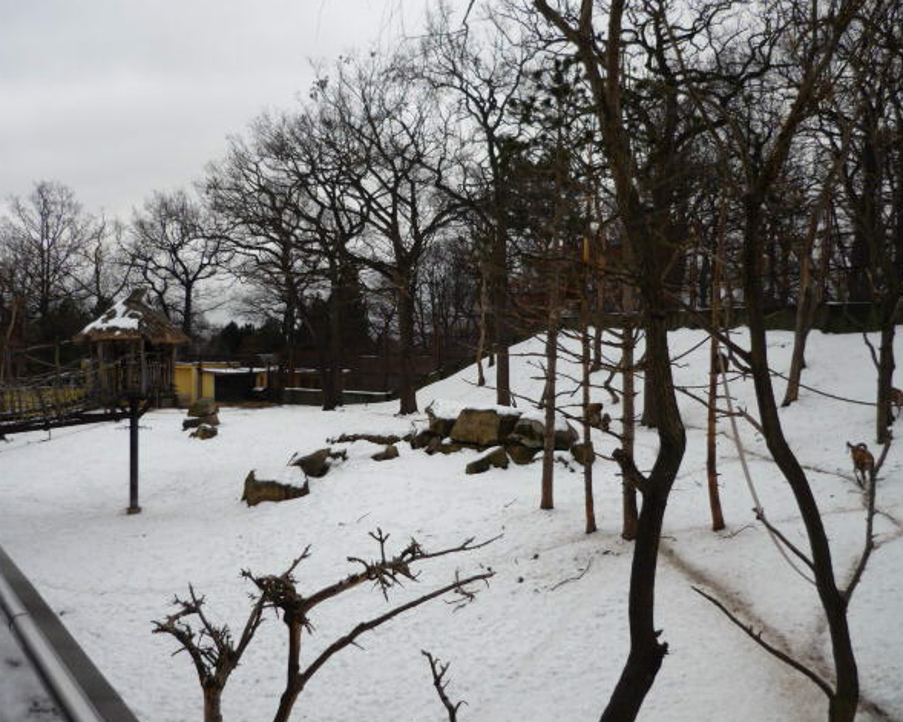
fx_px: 935
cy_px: 360
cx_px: 420
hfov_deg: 51.5
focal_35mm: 35
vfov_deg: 42.2
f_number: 2.8
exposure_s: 1/640
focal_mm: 5.5
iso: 100
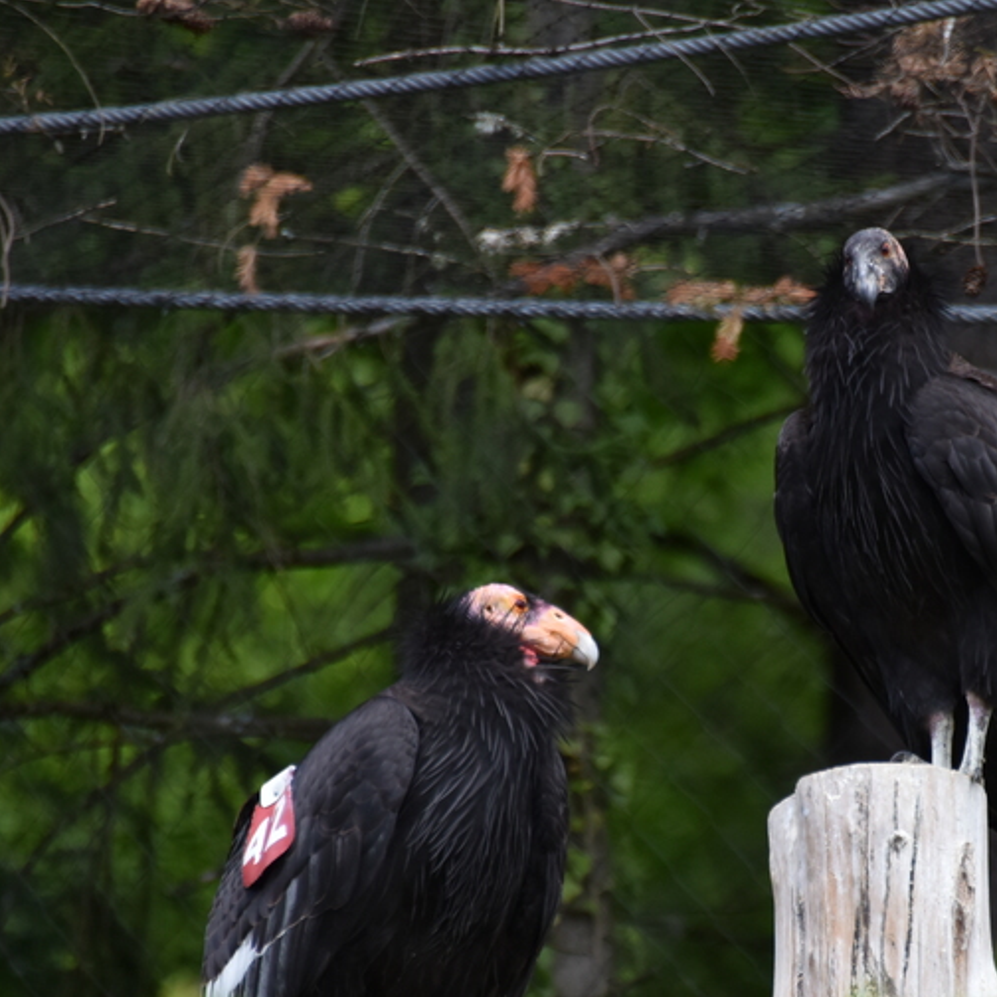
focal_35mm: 648
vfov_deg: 2.7
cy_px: 647
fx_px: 21115
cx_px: 710
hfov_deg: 2.7
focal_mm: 300
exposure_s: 1/640
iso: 560
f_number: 5.6
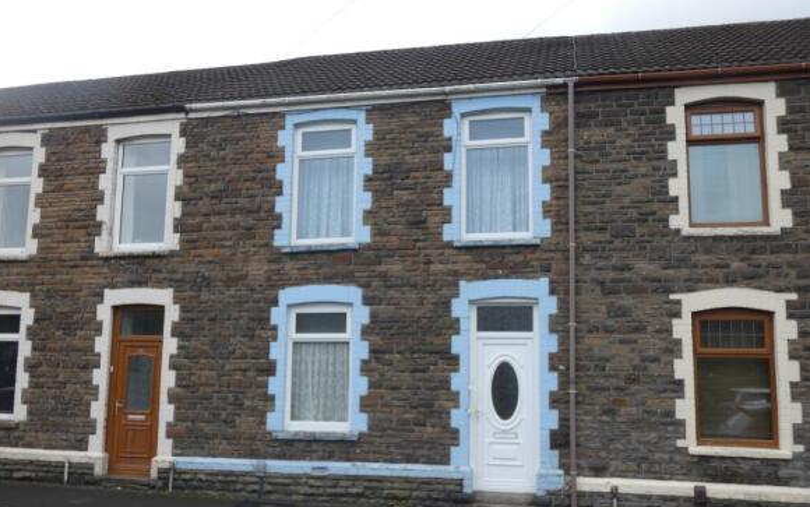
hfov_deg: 58.1
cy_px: 279
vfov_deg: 38.3
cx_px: 404
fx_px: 729
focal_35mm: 33
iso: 80
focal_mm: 5.5
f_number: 3.3
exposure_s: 1/160
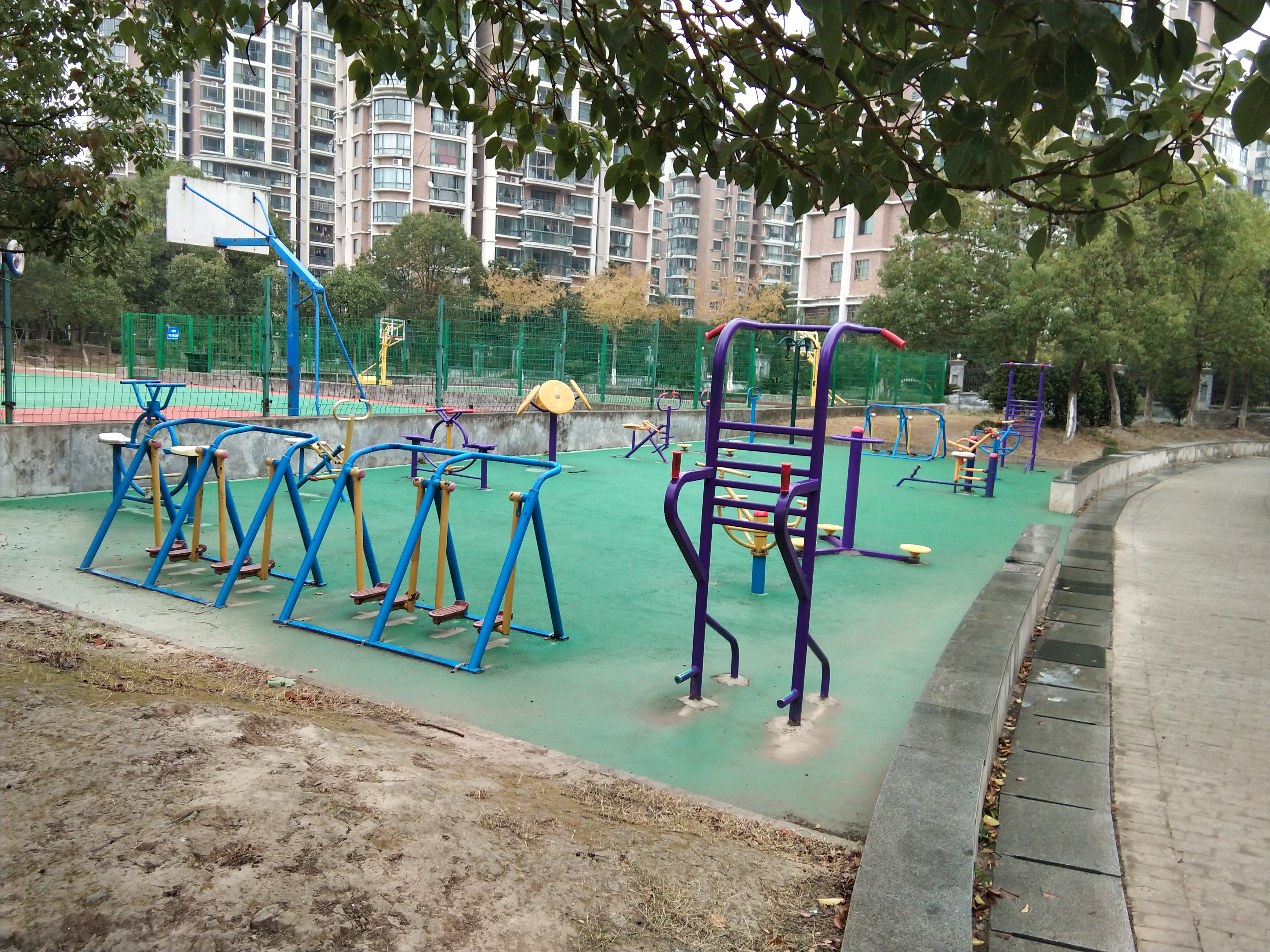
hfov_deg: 58.4
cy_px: 476
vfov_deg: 45.4
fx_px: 1137
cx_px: 635
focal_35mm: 31
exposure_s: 1/100
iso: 64
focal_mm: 3.69
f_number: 2.2
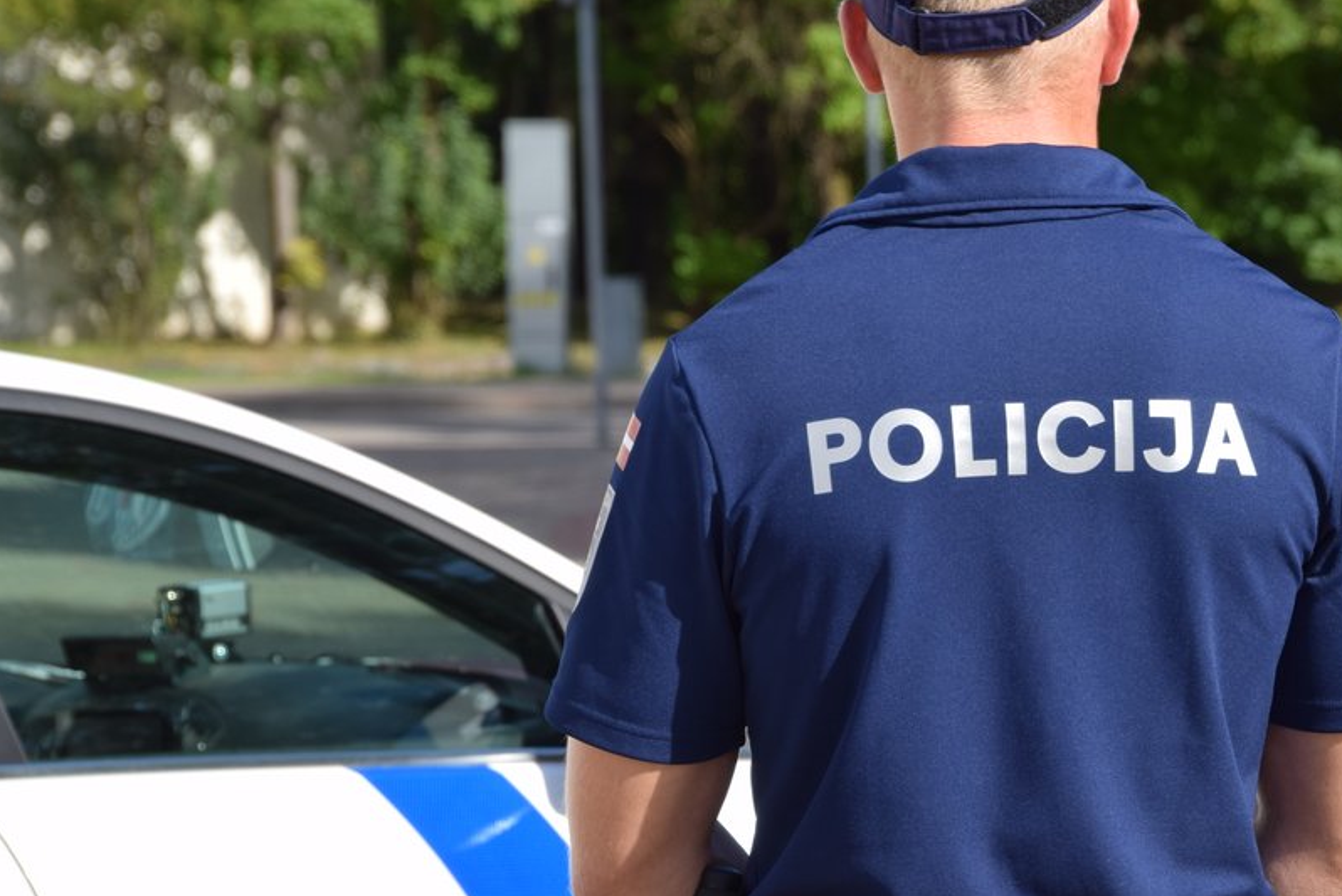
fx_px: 9250
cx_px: 975
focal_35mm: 248
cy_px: 472
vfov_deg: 5.5
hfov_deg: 8.3
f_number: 10
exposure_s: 1/400
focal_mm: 110
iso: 200
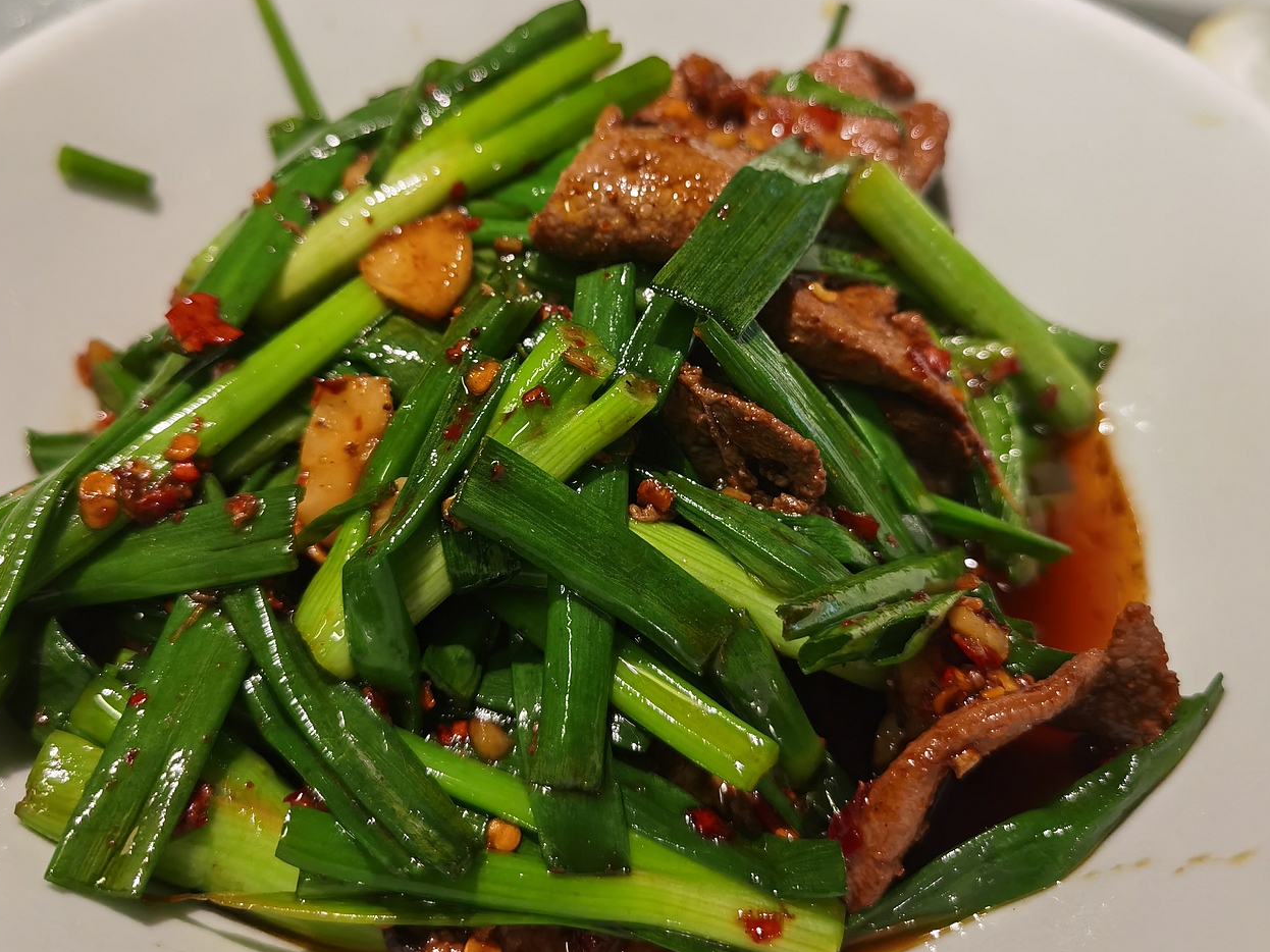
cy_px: 422
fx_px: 1357
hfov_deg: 50.1
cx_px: 637
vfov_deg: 38.6
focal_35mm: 37
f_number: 1.9
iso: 80
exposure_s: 1/100
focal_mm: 6.71
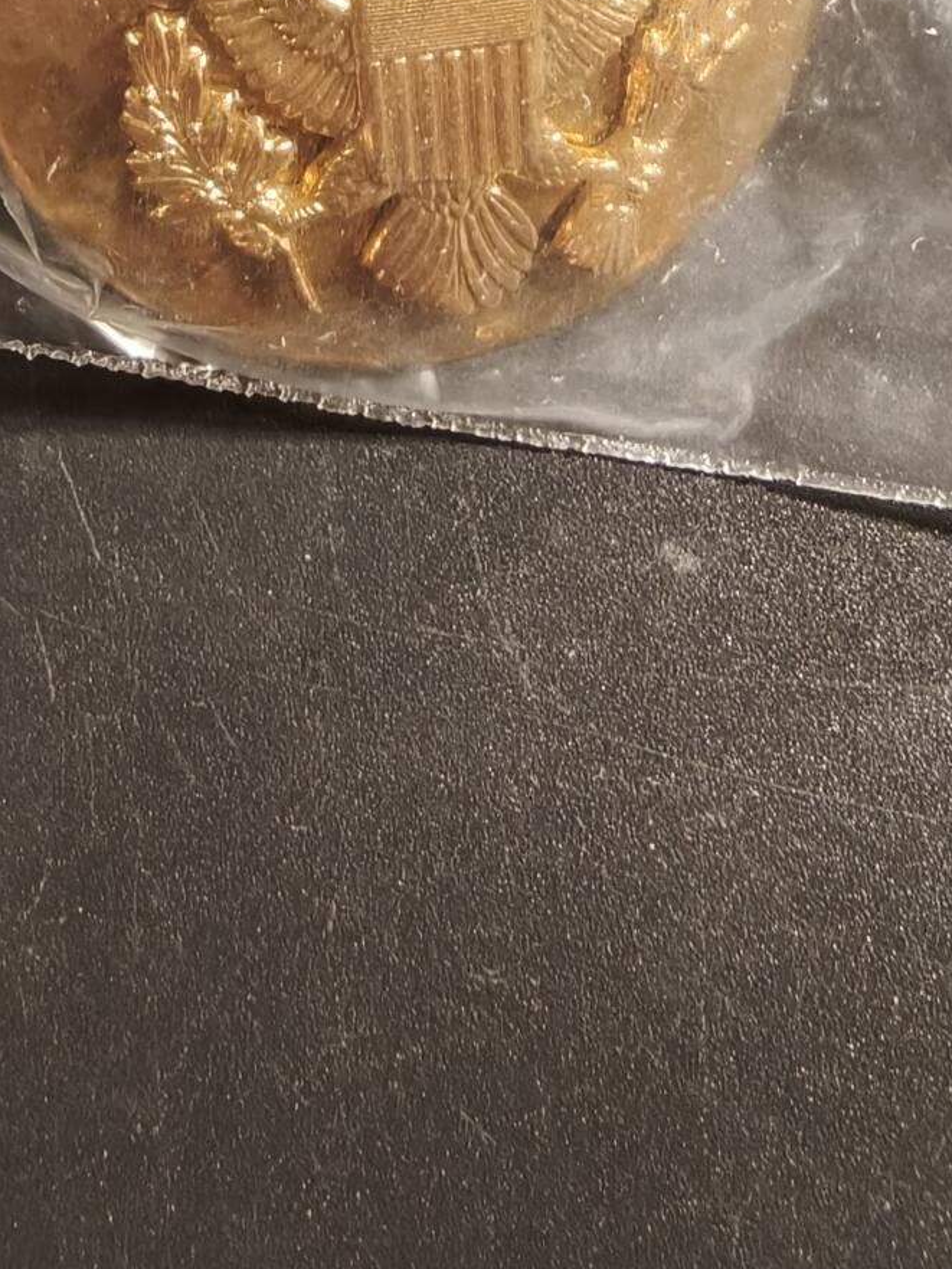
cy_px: 122
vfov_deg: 37.7
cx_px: 510
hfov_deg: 30.9
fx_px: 1723
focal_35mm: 47
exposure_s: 1/52.8
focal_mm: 2.32
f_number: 2
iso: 160
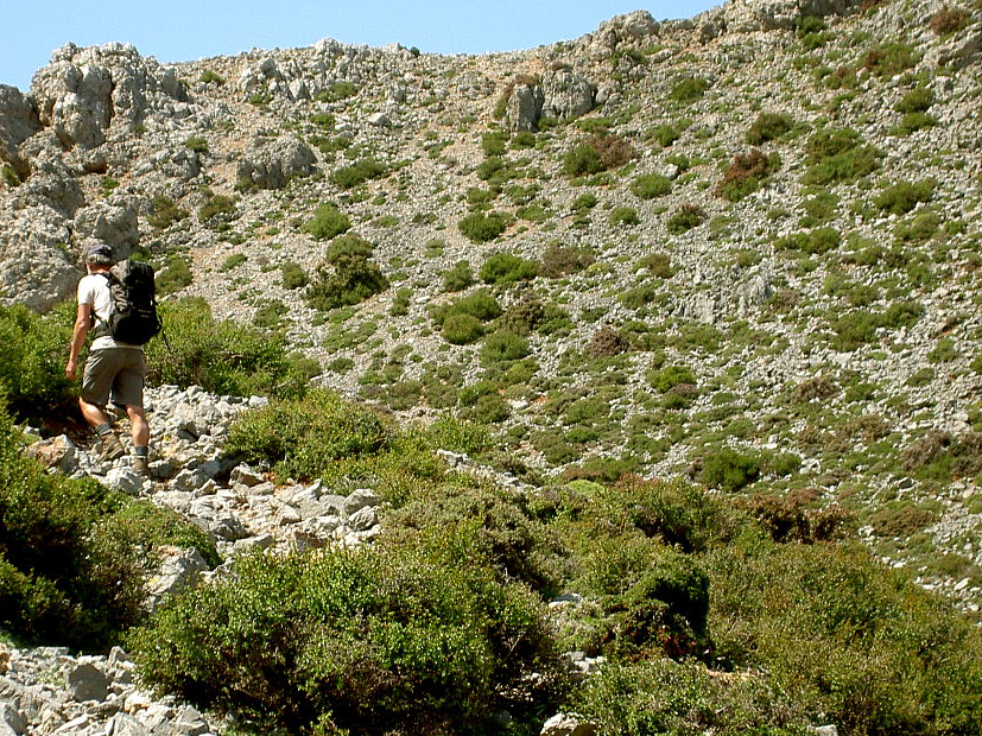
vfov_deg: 10.0
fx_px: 4198
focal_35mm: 148
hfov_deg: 13.3
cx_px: 291
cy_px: 348
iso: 50
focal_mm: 16.8
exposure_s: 1/250
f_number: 4.9
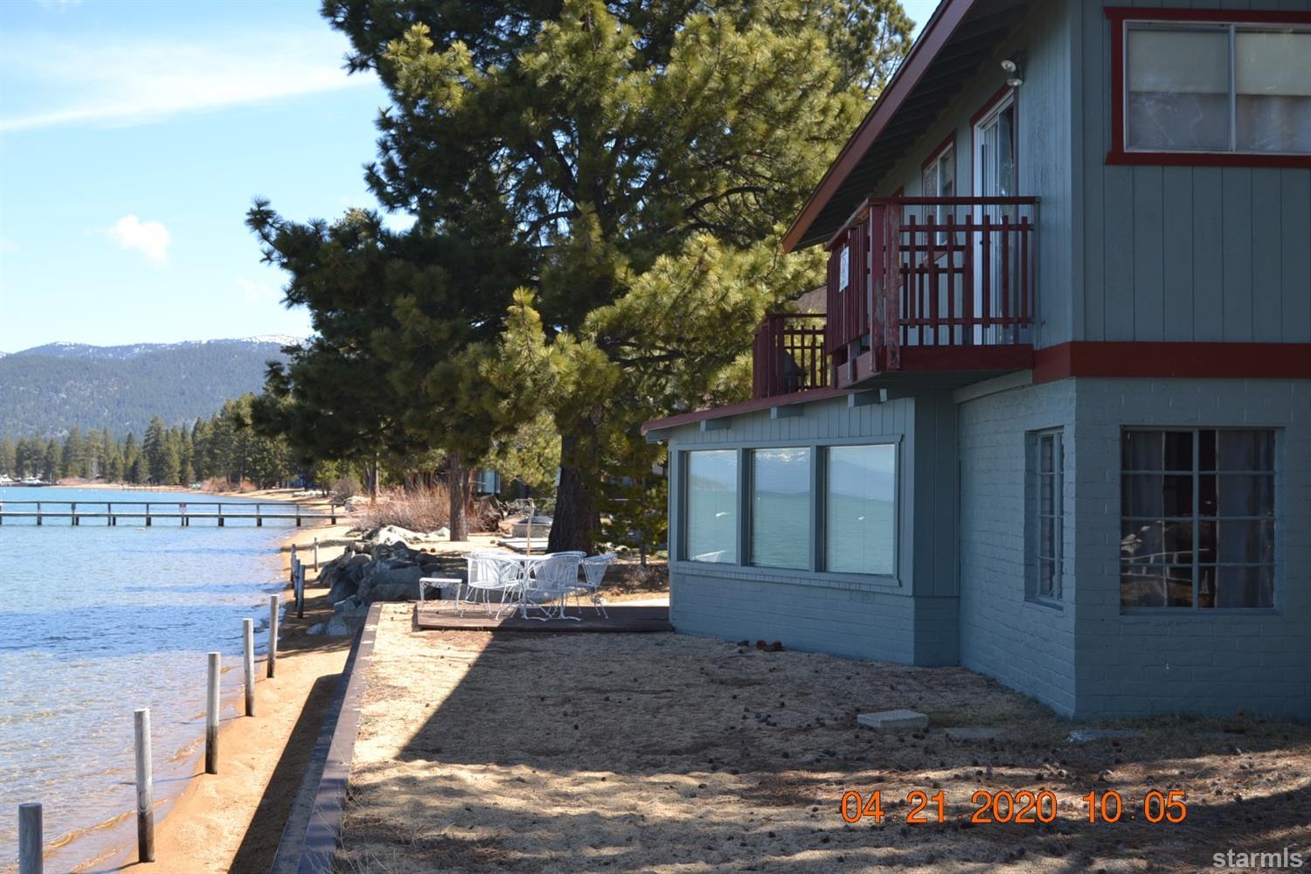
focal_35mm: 46
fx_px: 1693
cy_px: 437
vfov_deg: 28.9
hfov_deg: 42.3
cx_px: 656
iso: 100
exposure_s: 1/200
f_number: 6.3
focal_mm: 31
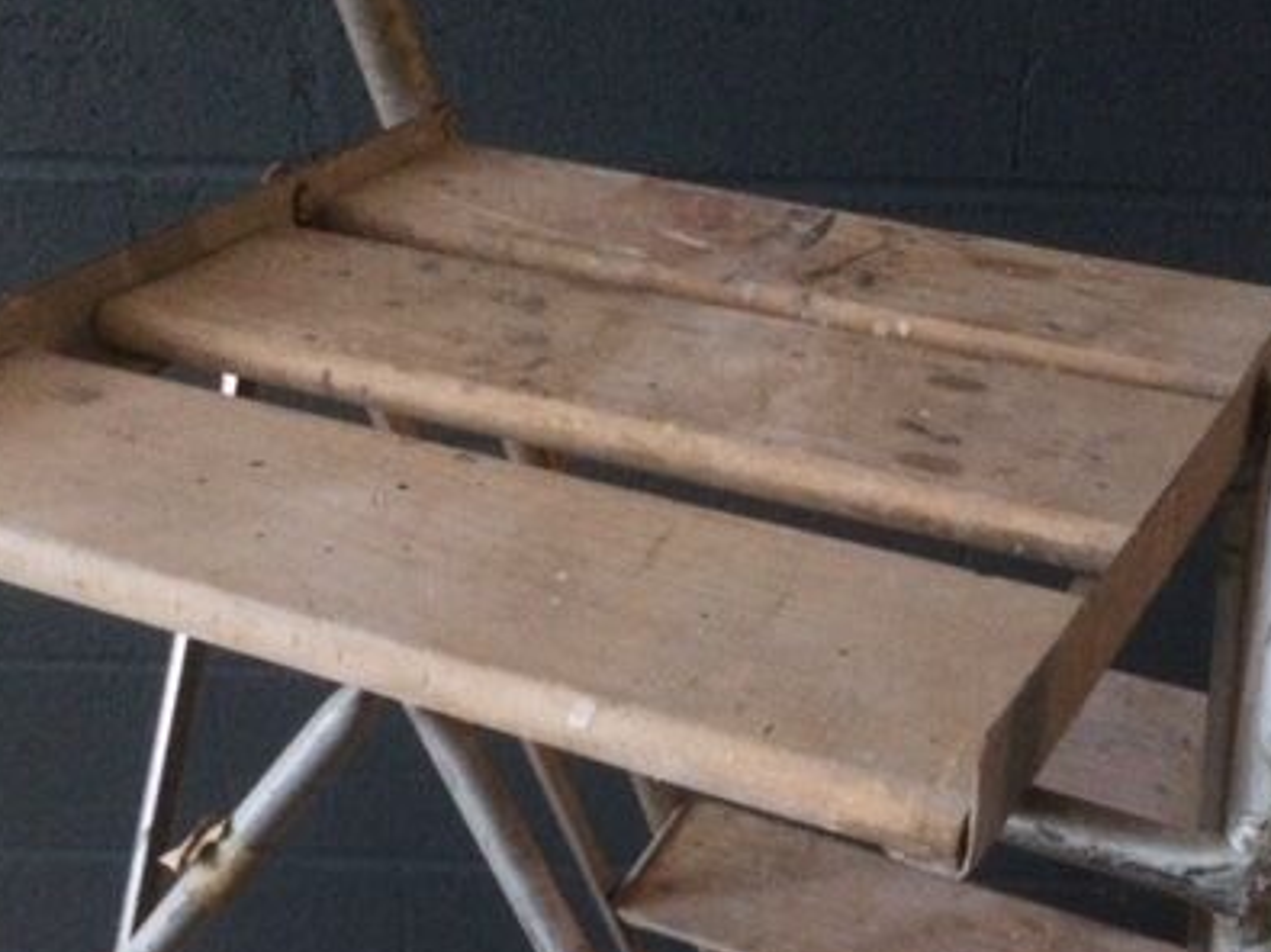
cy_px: 691
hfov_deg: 40.4
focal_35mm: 47
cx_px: 698
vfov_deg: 30.4
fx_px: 1725
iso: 640
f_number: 2.2
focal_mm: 4.15
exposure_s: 1/17
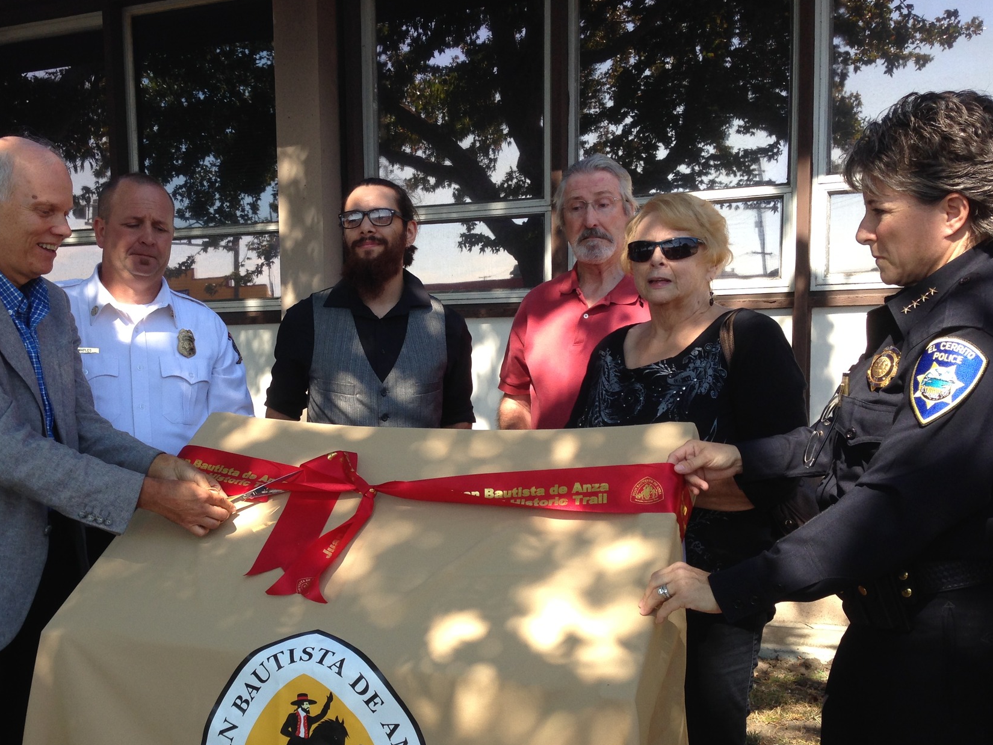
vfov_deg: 35.9
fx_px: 1148
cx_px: 406
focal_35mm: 40
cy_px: 434
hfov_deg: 46.6
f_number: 2.4
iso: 50
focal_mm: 4.12
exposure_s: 1/475
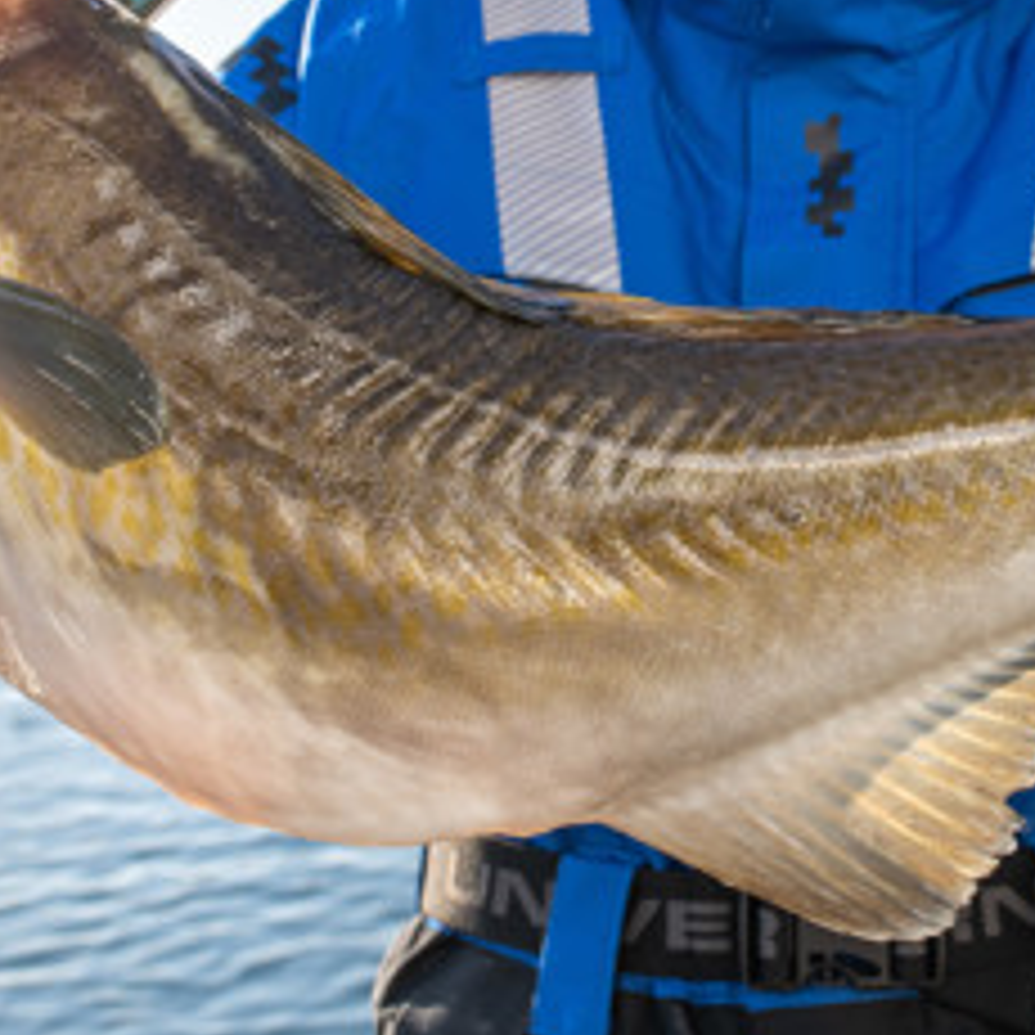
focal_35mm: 81
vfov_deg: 21.2
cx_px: 812
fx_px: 2740
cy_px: 218
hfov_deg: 21.2
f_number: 9
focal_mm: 35
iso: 100
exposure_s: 1/250
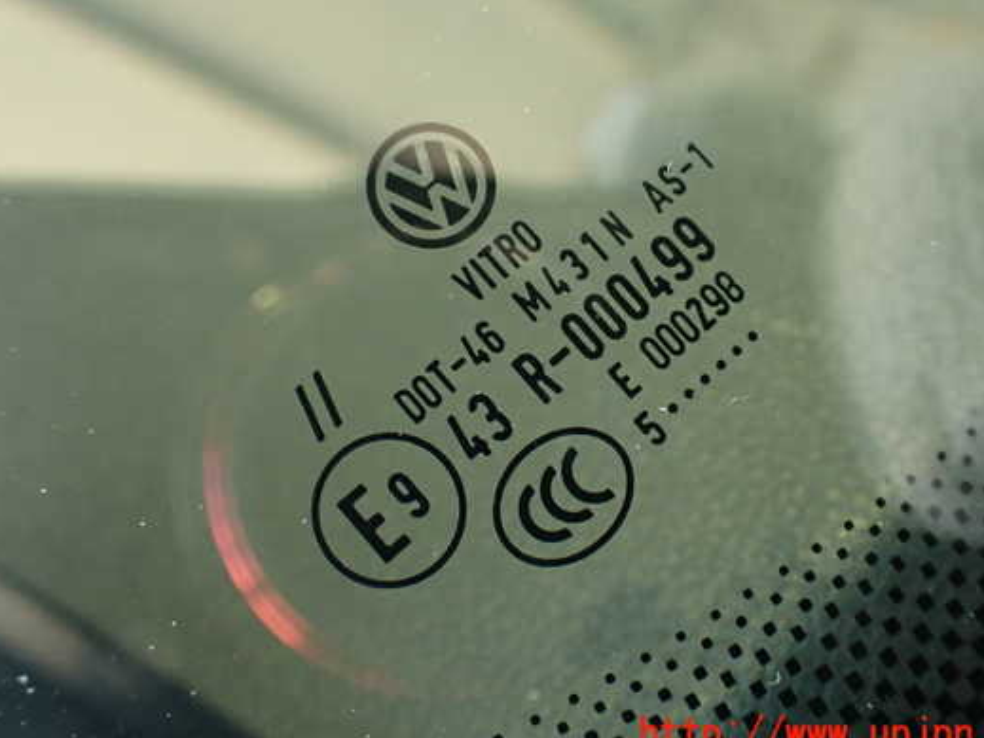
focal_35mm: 37
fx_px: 1052
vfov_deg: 38.6
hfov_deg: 50.1
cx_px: 499
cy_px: 332
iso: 250
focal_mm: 5.79
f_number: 2.4
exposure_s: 1/30
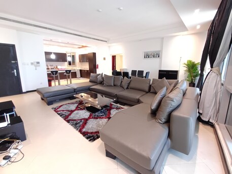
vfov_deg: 78.1
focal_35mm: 16
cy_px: 87
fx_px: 107
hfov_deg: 94.5
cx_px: 116
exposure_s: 1/25
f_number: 2.2
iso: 400
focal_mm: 1.64
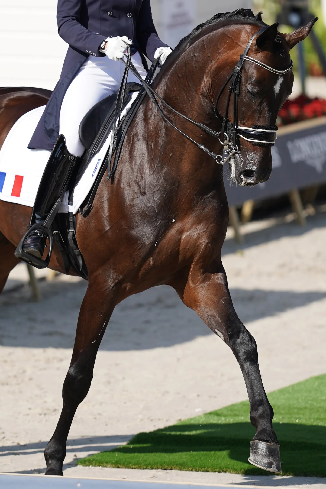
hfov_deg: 1.8
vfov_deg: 2.7
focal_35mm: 764
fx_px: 10378
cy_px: 194
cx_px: 110
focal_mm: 400
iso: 125
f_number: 2.8
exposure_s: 1/2000
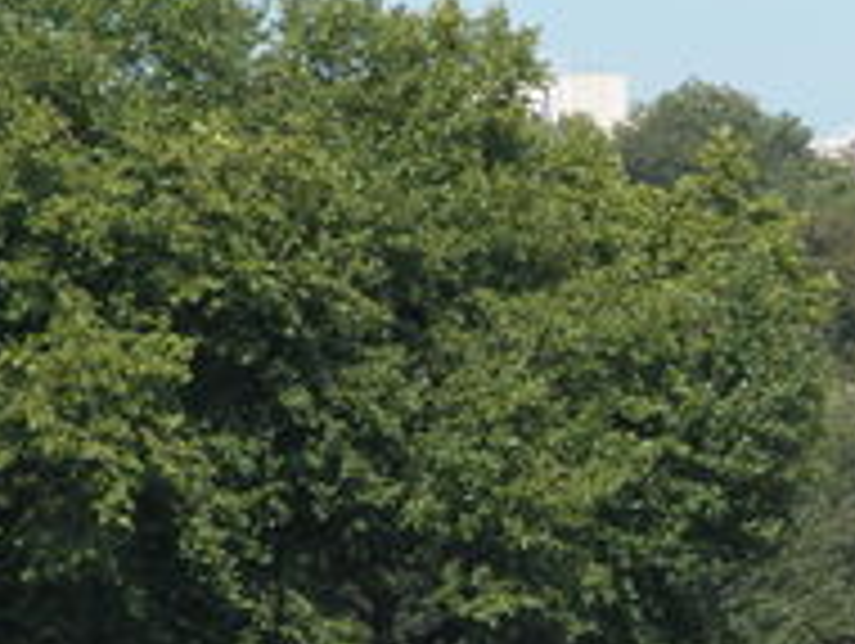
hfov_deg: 3.4
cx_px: 675
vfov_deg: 2.5
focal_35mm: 588
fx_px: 14542
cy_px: 468
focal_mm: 71.2
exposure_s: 1/346
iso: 100
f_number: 5.9
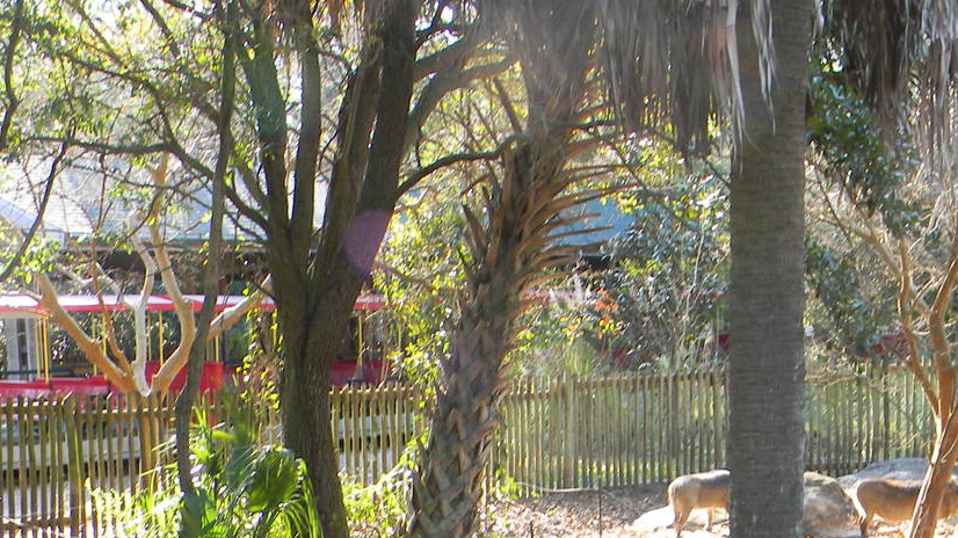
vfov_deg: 15.6
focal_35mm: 76
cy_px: 515
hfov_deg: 27.8
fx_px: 1930
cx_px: 551
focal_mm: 6.4
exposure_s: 1/48.2
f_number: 3.7
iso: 80
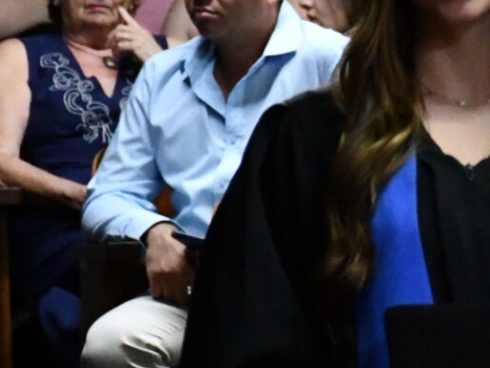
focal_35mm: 378
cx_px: 580
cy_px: 155
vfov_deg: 3.9
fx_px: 5352
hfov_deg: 5.2
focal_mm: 70
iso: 11400
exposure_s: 1/125
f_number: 5
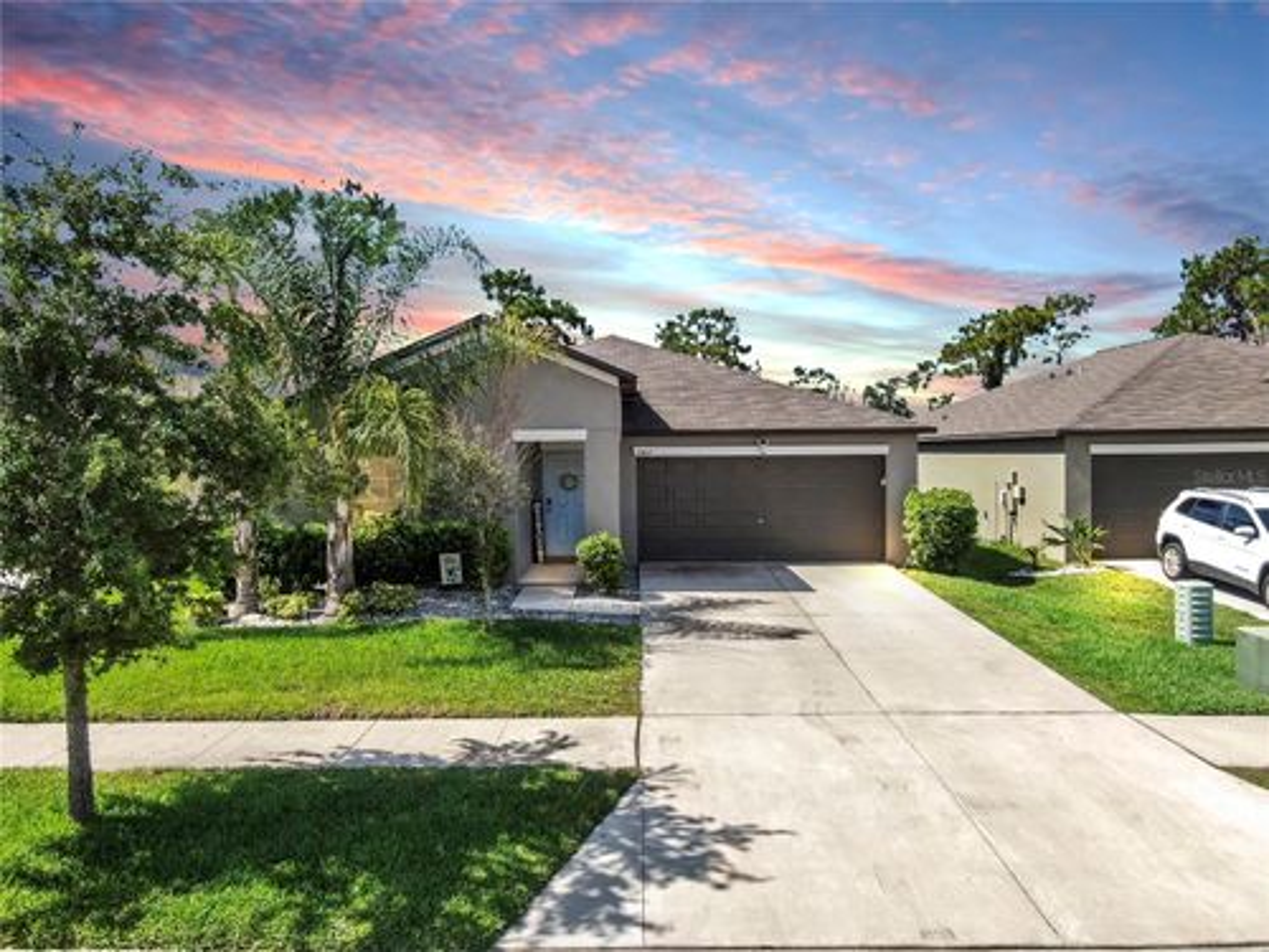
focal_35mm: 24
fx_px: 880
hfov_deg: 71.6
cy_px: 476
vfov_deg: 56.8
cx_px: 634
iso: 100
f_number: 2.8
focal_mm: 4.39
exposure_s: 1/1250
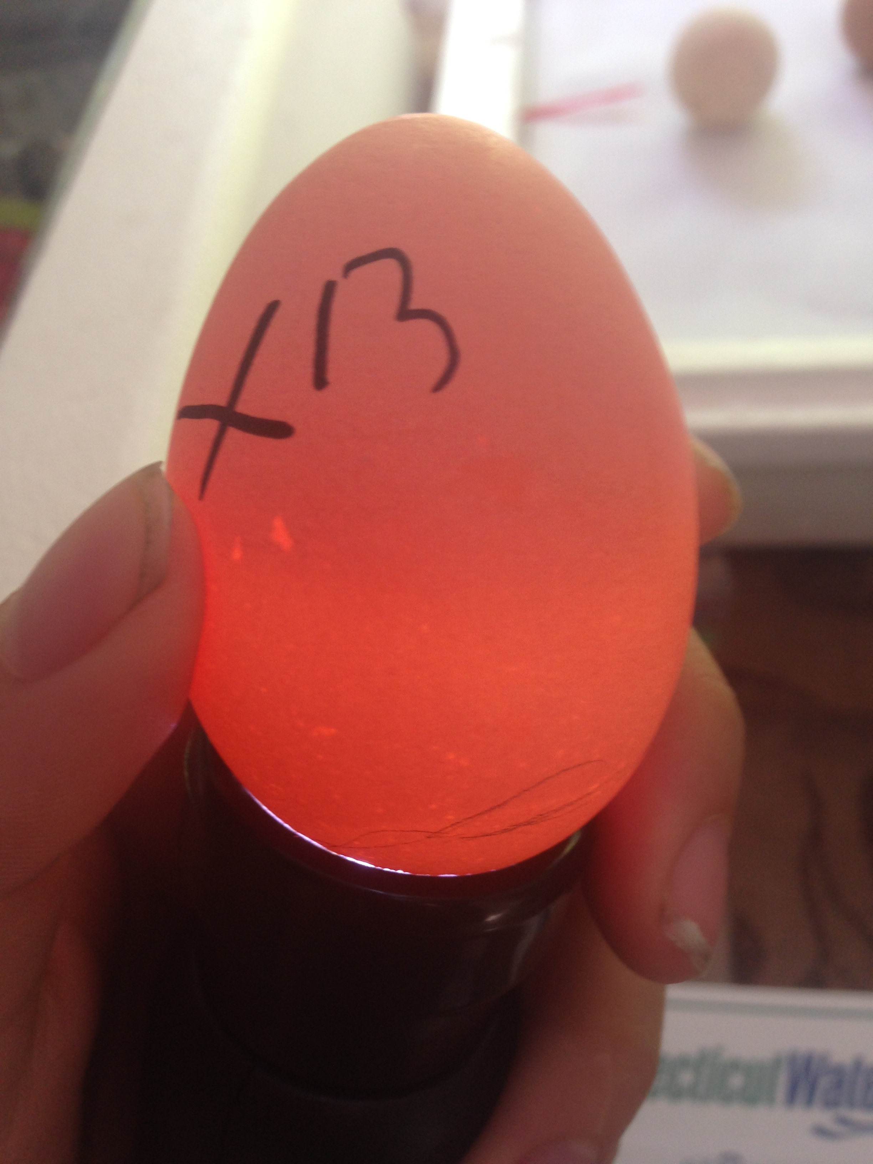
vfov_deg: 55.4
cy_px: 582
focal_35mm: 33
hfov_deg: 42.9
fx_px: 1110
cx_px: 436
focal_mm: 4.12
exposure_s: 1/20
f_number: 2.4
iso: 64
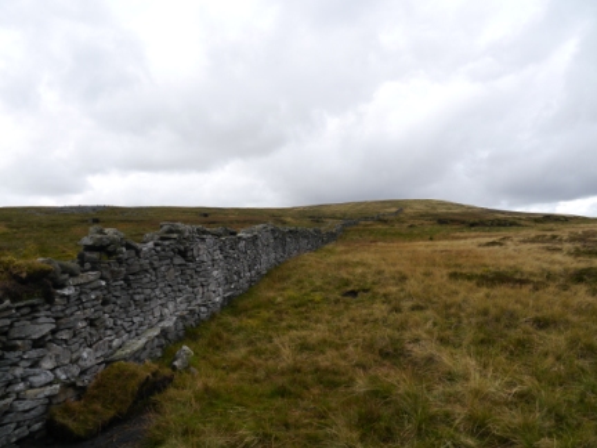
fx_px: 483
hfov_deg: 63.4
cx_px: 298
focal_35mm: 28
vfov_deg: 49.7
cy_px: 224
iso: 160
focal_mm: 14
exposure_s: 1/320
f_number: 6.3
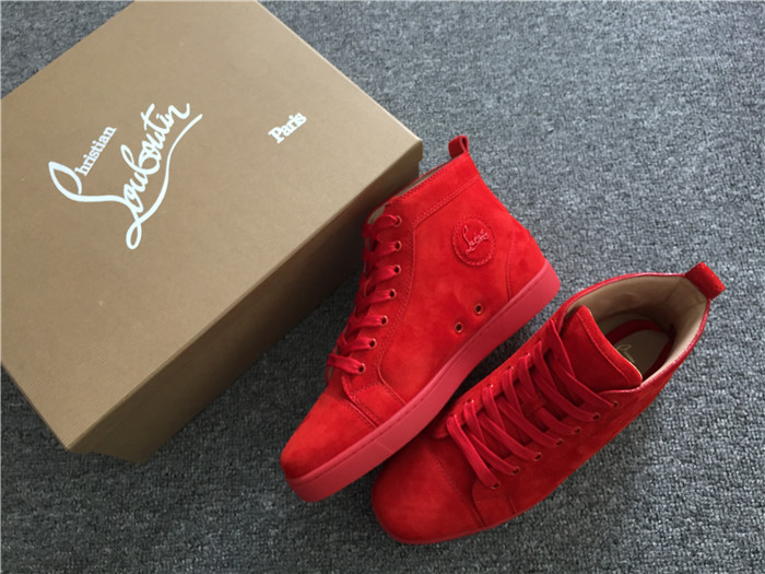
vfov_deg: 48.2
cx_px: 382
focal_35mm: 29
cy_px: 287
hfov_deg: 61.7
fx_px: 641
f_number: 2.2
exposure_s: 1/33
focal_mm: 4.15
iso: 160
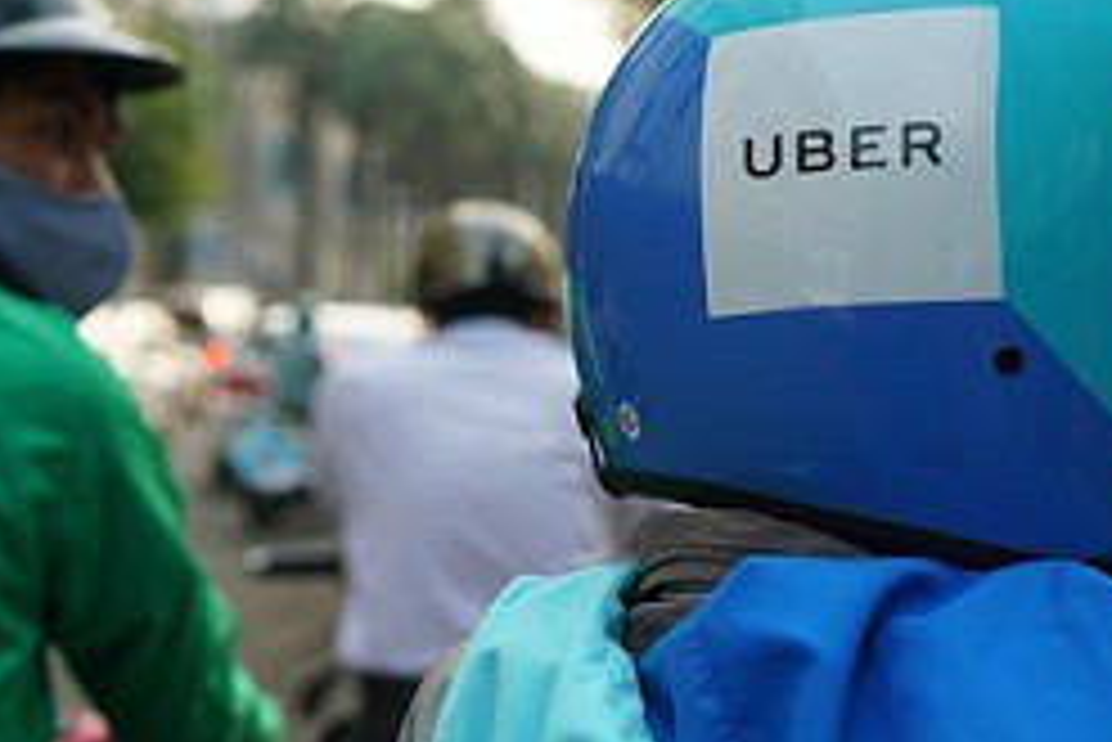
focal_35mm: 75
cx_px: 576
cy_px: 427
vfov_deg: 18.2
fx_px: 2318
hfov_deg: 27.0
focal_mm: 37
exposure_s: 1/400
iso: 200
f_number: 4
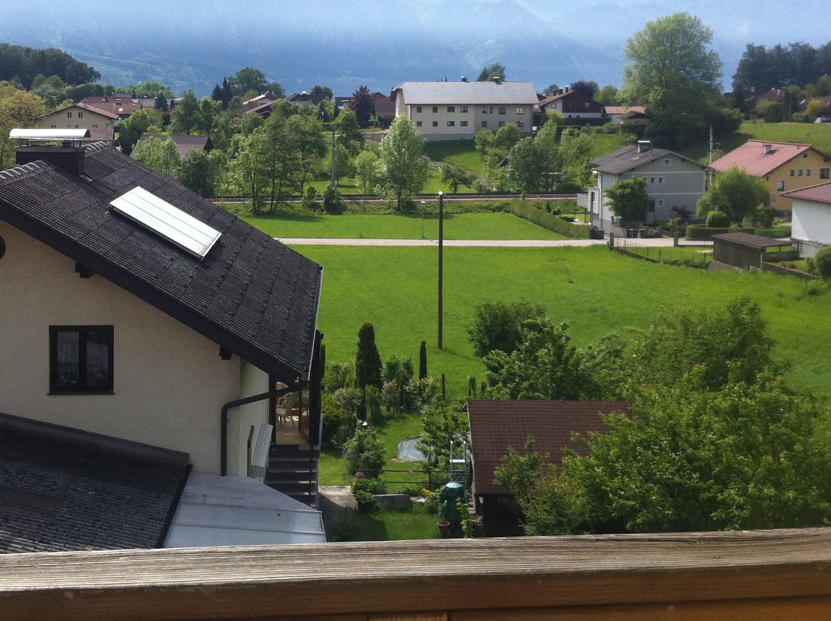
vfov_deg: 40.6
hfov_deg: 52.7
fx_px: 839
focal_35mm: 35
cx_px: 416
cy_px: 310
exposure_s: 1/1040
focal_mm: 3.85
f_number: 2.8
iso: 80
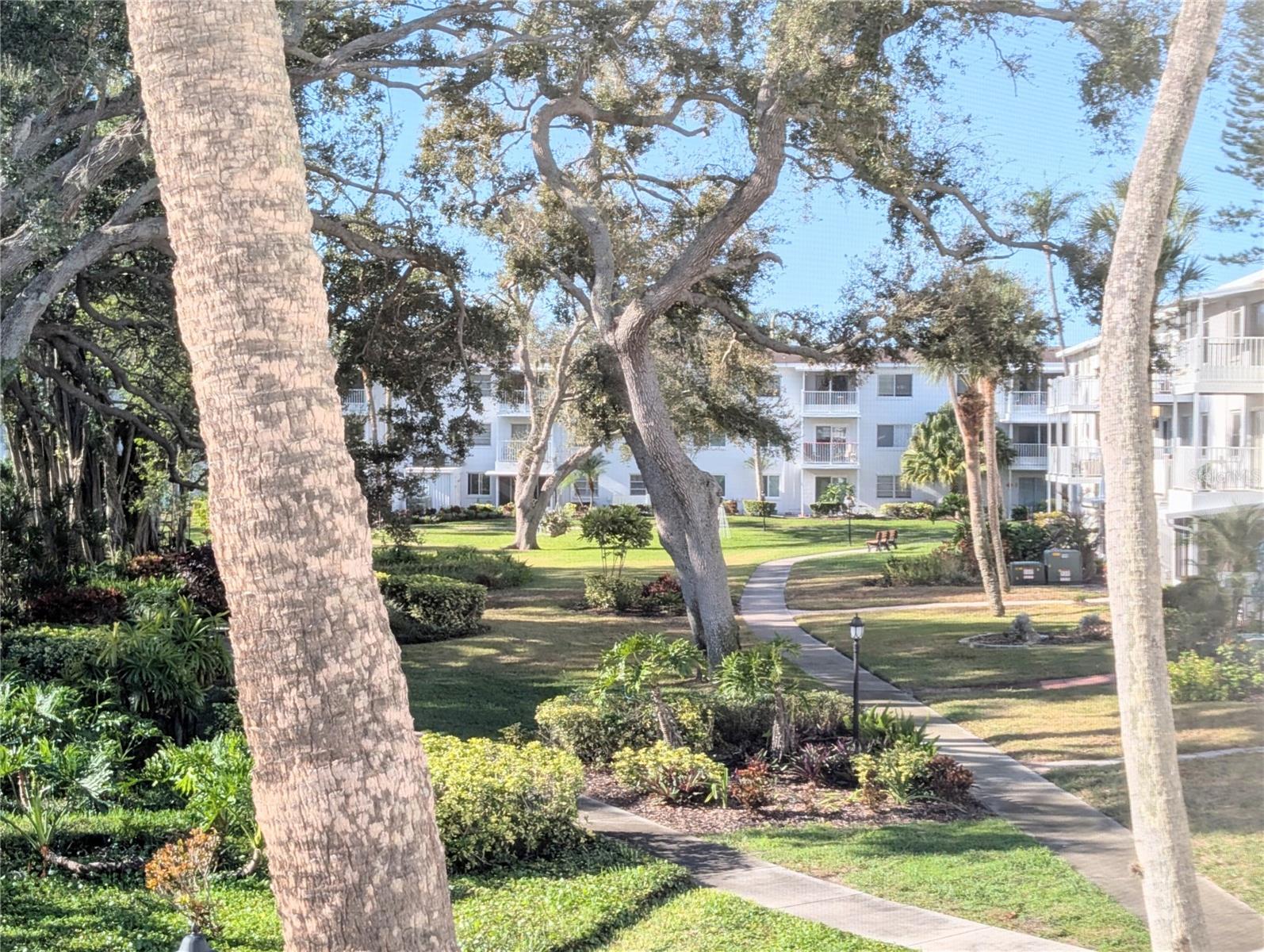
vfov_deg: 29.7
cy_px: 476
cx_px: 632
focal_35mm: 49
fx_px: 1792
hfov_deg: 38.9
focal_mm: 6.9
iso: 22
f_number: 1.68
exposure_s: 1/542
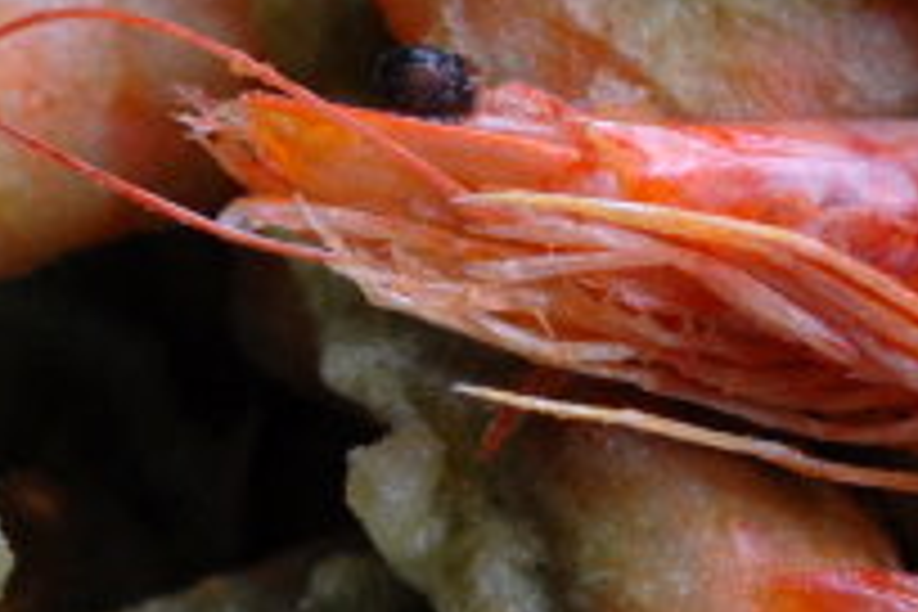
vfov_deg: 2.1
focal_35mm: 658
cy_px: 292
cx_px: 1298
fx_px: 16780
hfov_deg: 3.1
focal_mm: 105
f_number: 5.6
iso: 400
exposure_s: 1/60
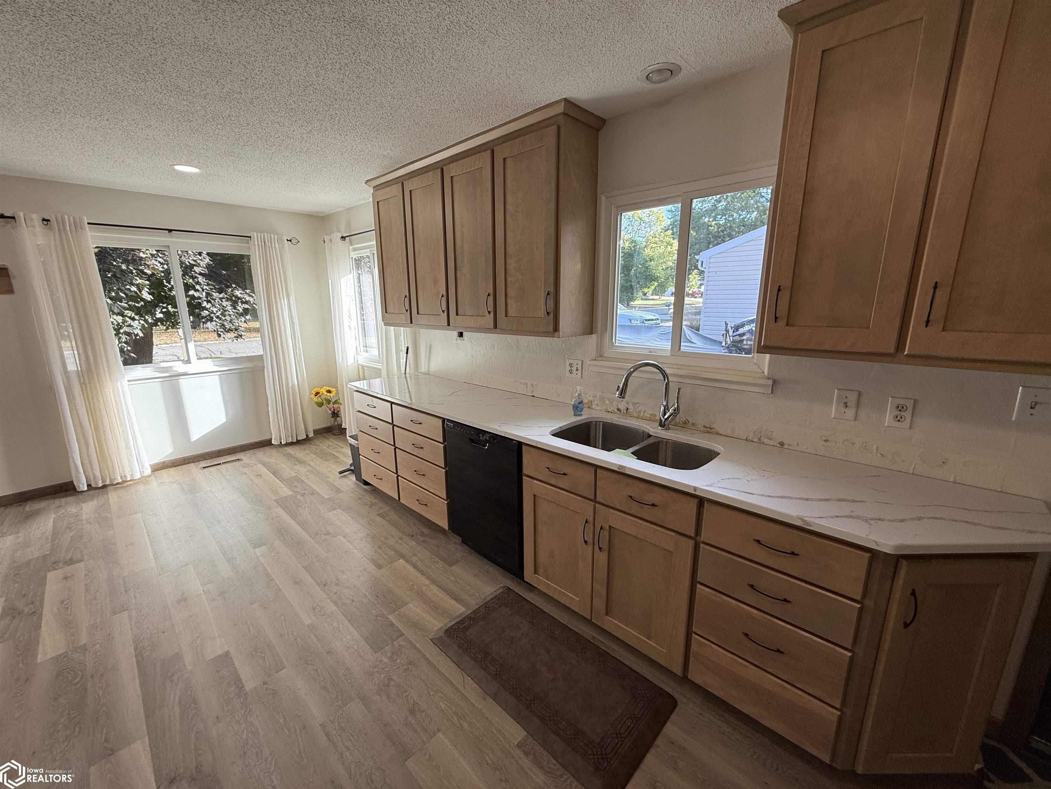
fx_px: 425
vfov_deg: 85.7
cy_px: 394
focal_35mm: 14
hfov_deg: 102.1
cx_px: 526
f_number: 2.2
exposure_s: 1/120
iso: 80
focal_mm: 2.22
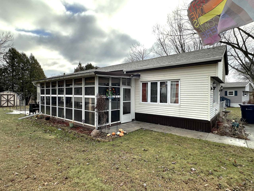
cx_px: 127
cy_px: 96
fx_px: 139
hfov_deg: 84.7
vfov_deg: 68.7
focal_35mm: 19
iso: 40
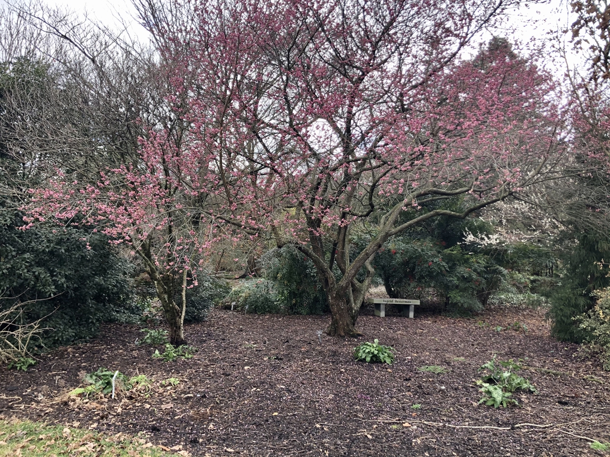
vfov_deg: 49.7
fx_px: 493
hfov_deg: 63.4
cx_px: 305
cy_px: 228
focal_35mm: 28
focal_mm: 3.99
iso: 20
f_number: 1.8
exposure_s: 1/237
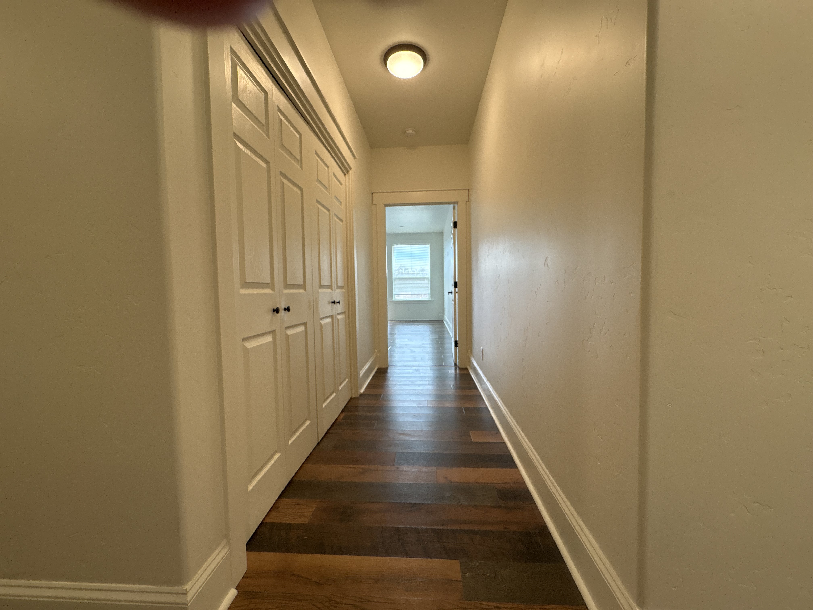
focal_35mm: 14
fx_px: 329
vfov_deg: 85.7
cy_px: 305
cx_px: 406
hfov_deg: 102.1
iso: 320
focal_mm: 2.22
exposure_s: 1/120
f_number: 2.2
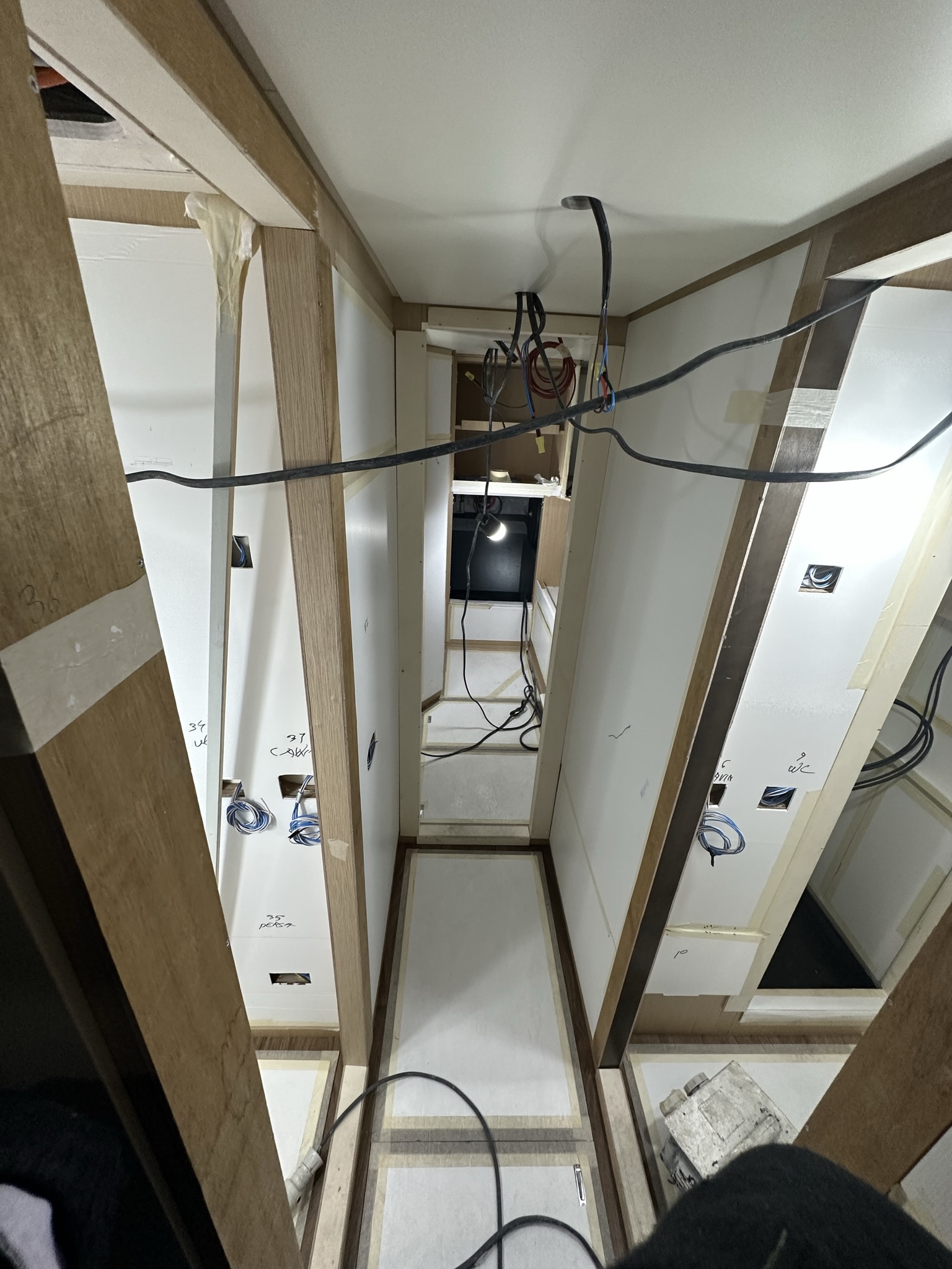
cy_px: 634
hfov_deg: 85.7
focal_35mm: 14
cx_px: 476
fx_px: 513
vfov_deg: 102.1
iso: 200
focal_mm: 2.22
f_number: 2.2
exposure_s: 1/100
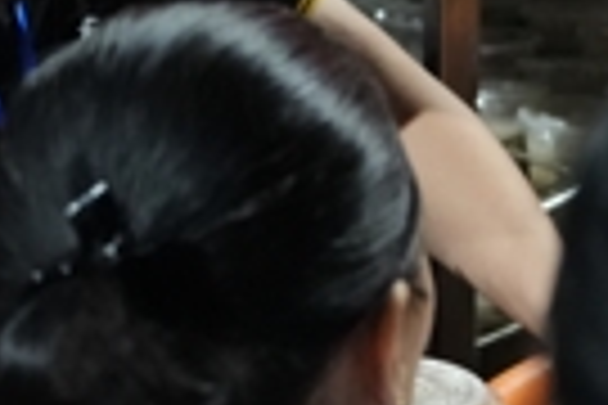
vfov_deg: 7.9
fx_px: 2854
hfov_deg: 12.1
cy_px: -250
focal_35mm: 169
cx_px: 428
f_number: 2.8
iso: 10000
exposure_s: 1/100
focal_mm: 35
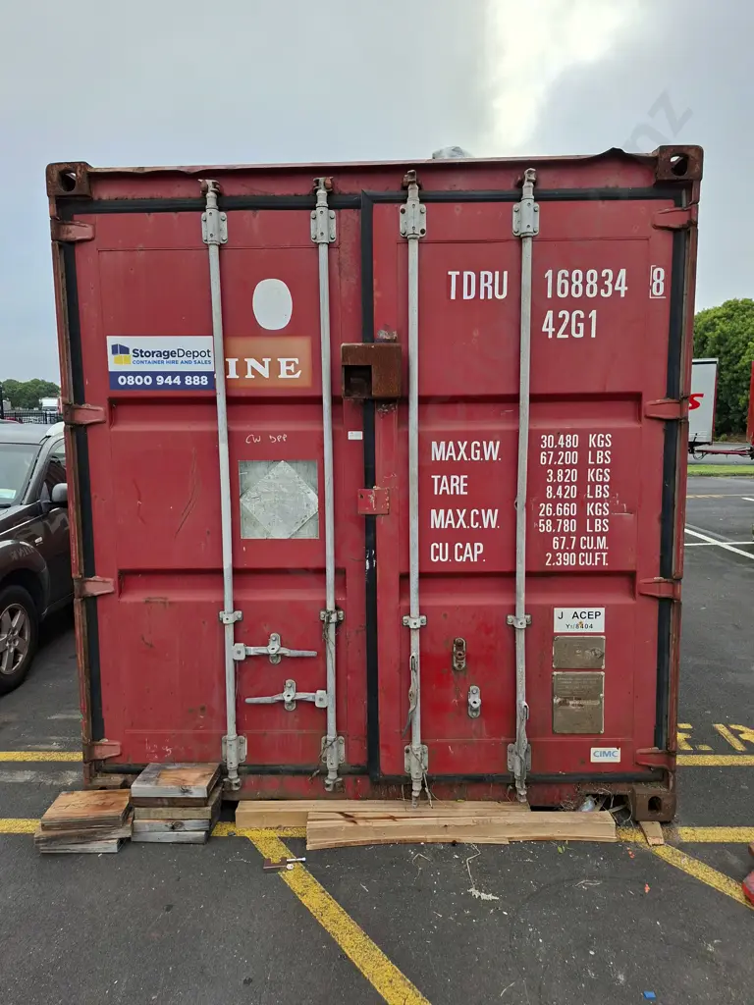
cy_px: 502
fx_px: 668
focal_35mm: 23
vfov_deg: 73.9
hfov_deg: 58.9
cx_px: 377
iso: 50
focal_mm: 5.54
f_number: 1.8
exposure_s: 1/202
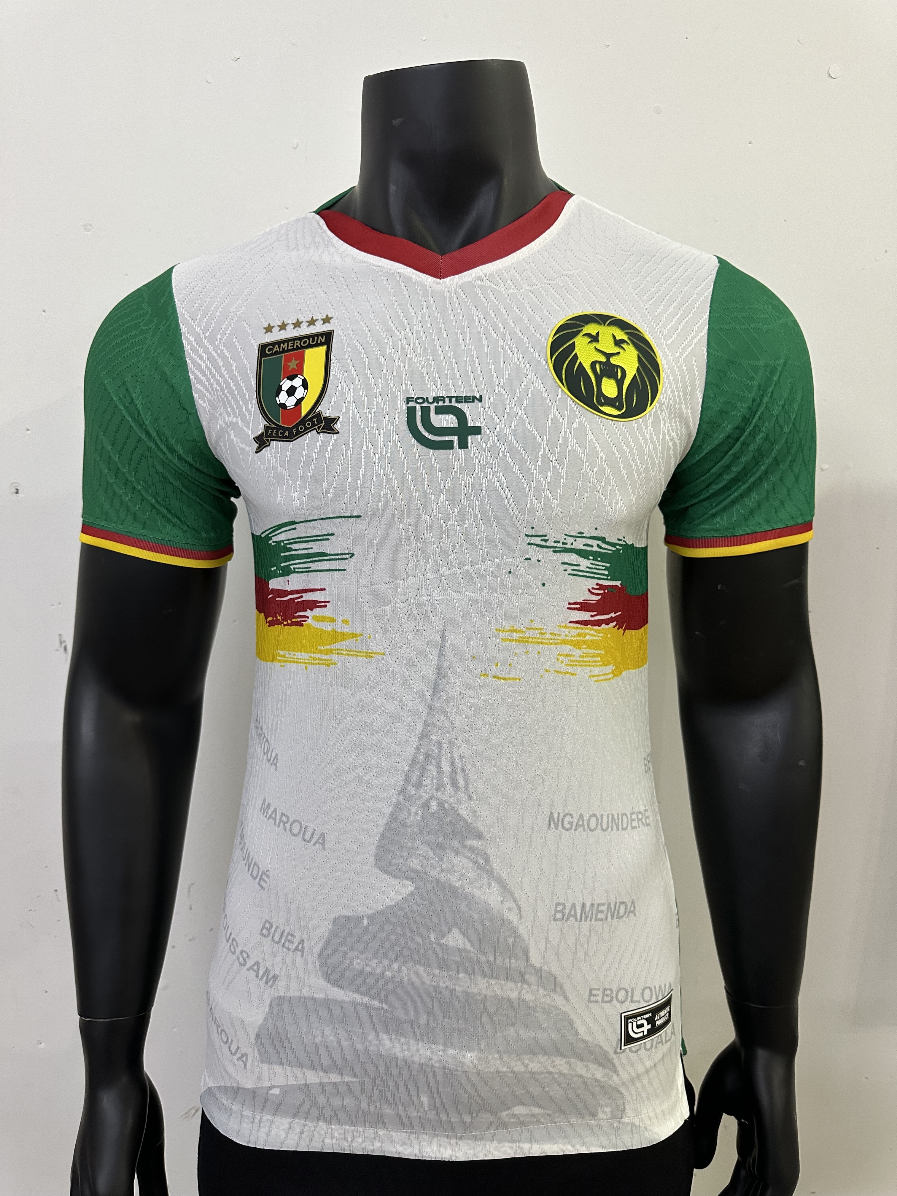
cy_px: 598
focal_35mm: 24
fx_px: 829
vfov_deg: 71.6
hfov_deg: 56.8
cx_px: 448
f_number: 1.78
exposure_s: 1/50
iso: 320
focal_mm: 6.86
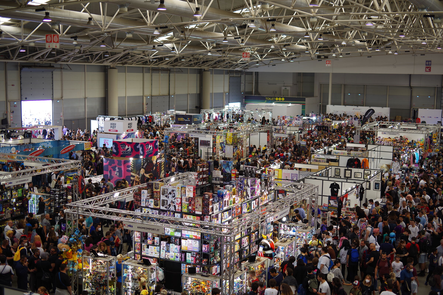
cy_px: 148
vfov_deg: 27.0
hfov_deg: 39.6
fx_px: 615
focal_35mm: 50
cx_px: 222
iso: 100
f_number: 1.8
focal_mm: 50
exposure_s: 1/60
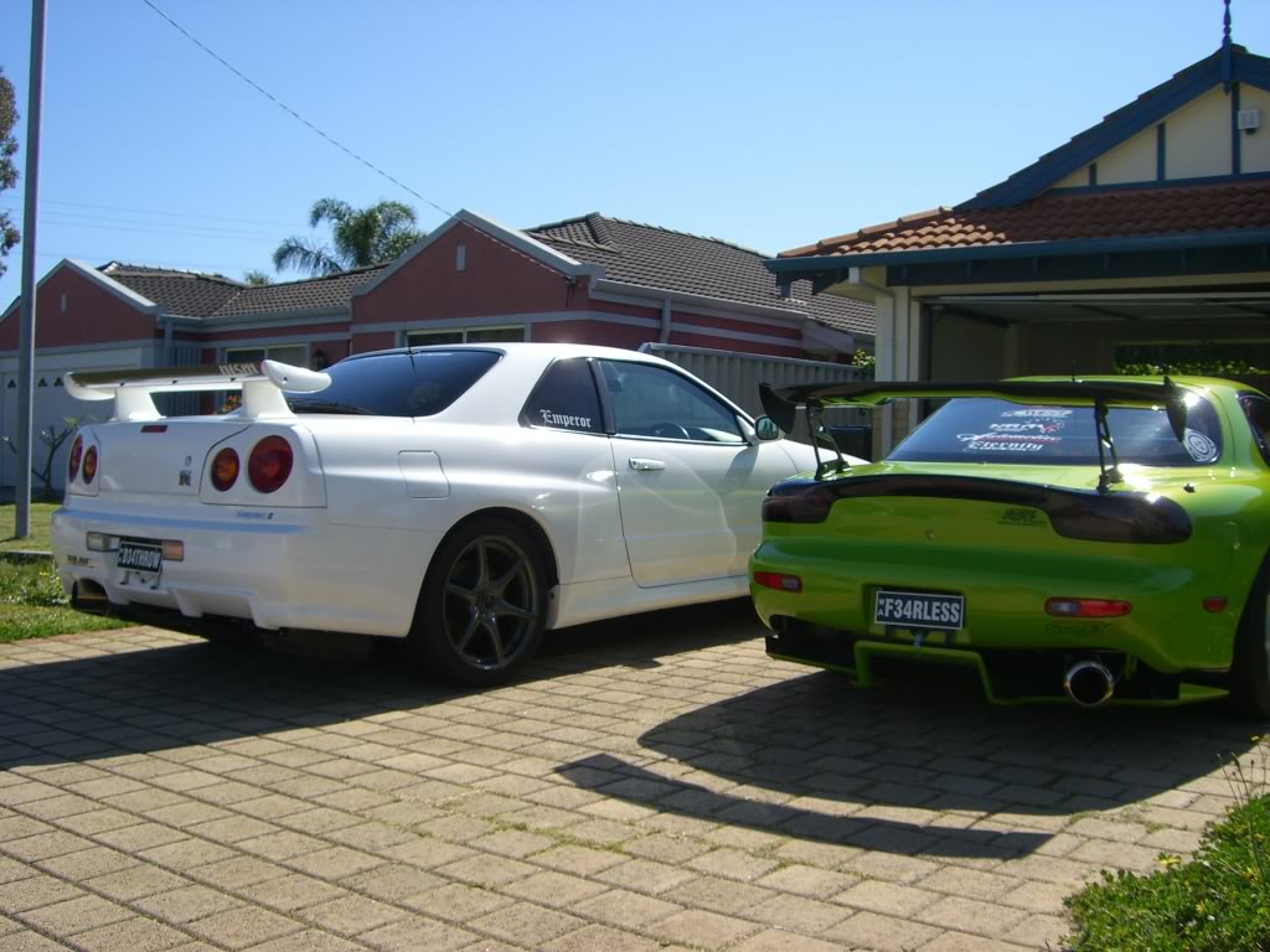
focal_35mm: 38
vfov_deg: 37.7
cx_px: 635
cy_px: 476
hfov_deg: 49.0
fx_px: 1394
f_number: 4.3
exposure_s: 1/640
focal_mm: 6.2
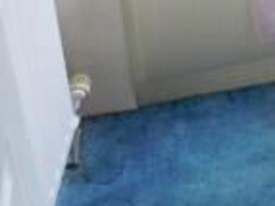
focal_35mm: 94
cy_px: -195
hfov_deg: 17.1
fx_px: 746
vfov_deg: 13.6
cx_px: 499
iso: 400
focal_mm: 4
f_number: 3
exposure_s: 1/8
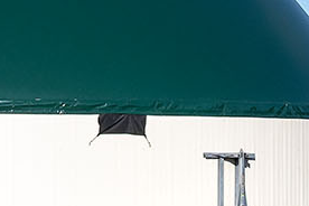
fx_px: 6772
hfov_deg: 2.6
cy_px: -48
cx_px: -95
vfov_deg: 1.7
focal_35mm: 789
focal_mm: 82
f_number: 8
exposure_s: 1/1000
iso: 200
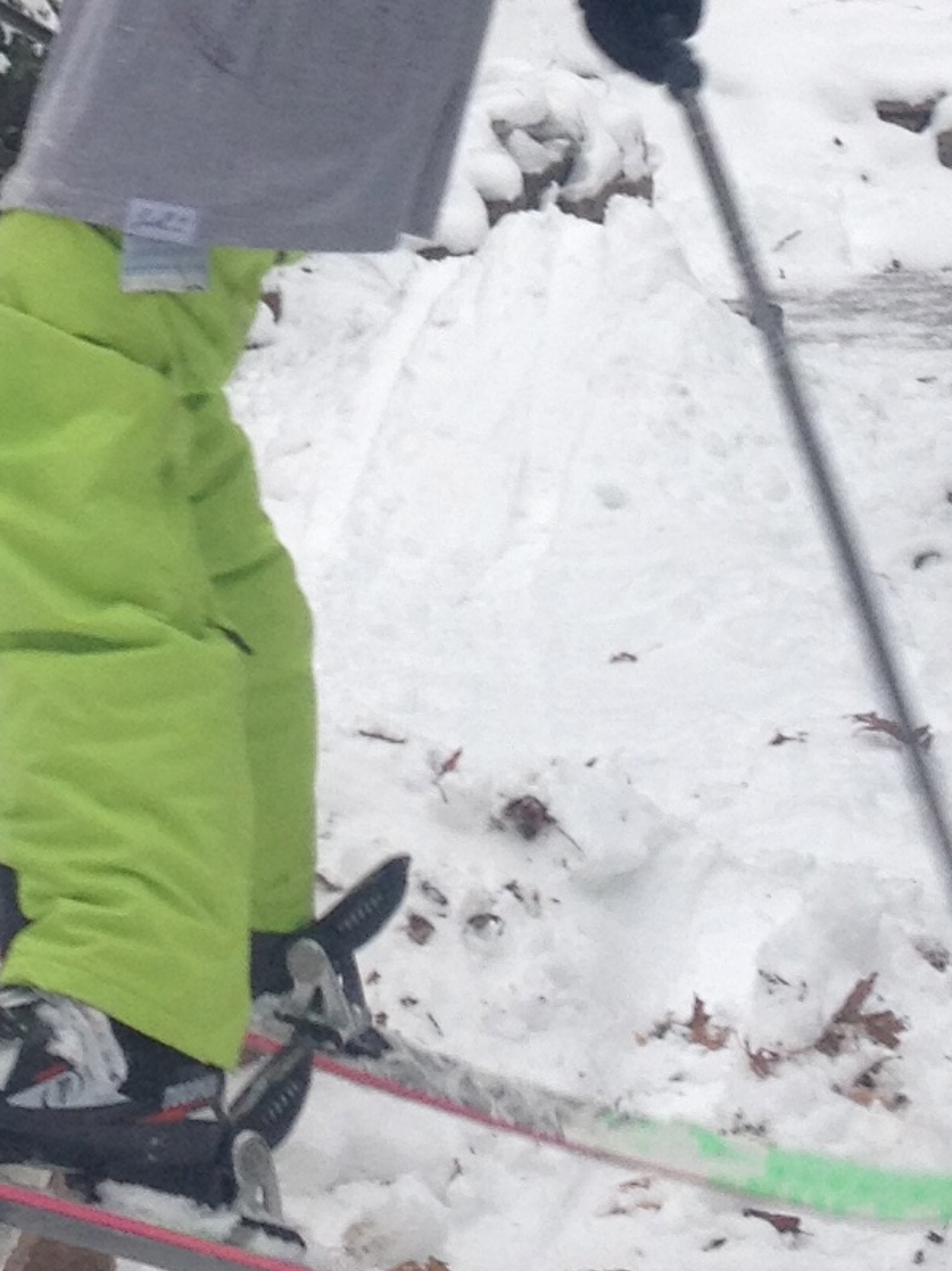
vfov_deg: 13.5
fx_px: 5245
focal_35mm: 143
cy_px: -186
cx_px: 226
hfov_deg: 10.3
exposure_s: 1/251
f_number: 2.4
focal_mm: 4.28
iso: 50
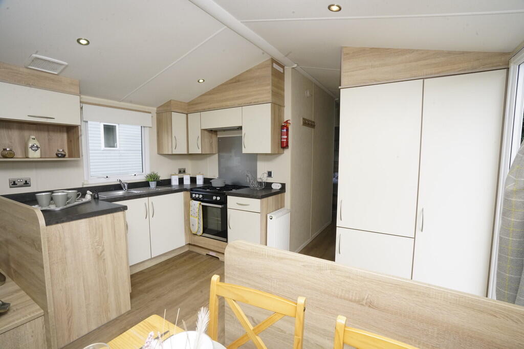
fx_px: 233
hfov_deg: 96.7
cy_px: 174
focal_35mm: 16
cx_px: 262
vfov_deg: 73.8
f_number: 18
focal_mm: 16
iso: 2000
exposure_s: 1/60
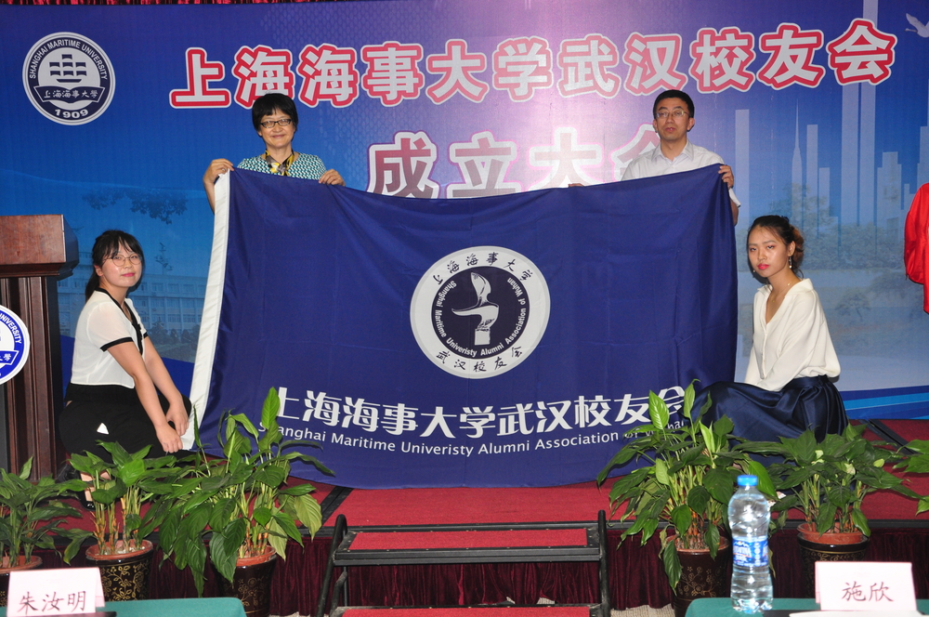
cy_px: 308
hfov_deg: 35.1
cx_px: 464
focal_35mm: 57
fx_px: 1469
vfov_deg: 23.7
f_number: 6.3
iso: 640
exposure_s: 1/30
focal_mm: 38
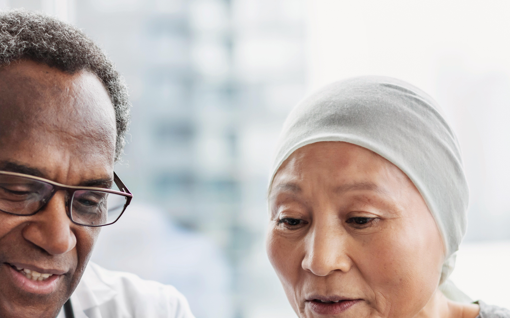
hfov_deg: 23.7
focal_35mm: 87
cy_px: 260
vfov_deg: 14.9
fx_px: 1209
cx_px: 166
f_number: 2.2
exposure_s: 1/500
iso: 320
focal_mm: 50
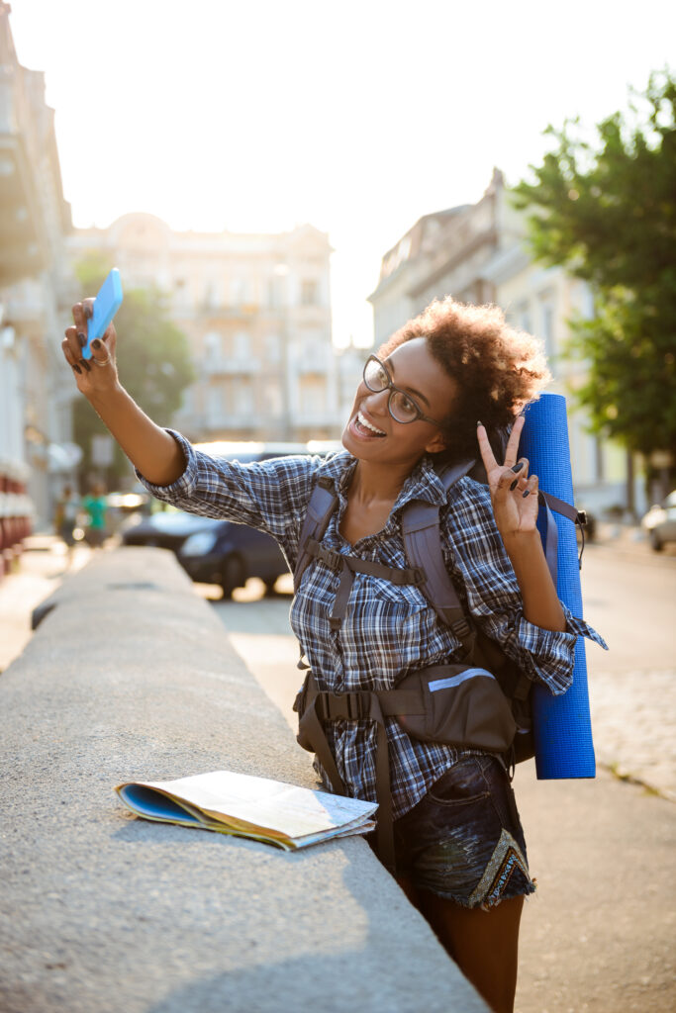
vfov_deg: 36.2
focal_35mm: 55
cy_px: 506
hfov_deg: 24.6
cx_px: 338
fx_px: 1549
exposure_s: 1/320
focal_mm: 55
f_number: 2.8
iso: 100
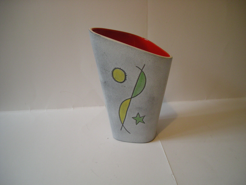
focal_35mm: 35
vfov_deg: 40.7
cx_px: 123
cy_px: 92
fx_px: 249
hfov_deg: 52.6
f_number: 2.8
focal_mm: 5.7
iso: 267
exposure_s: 1/52.2
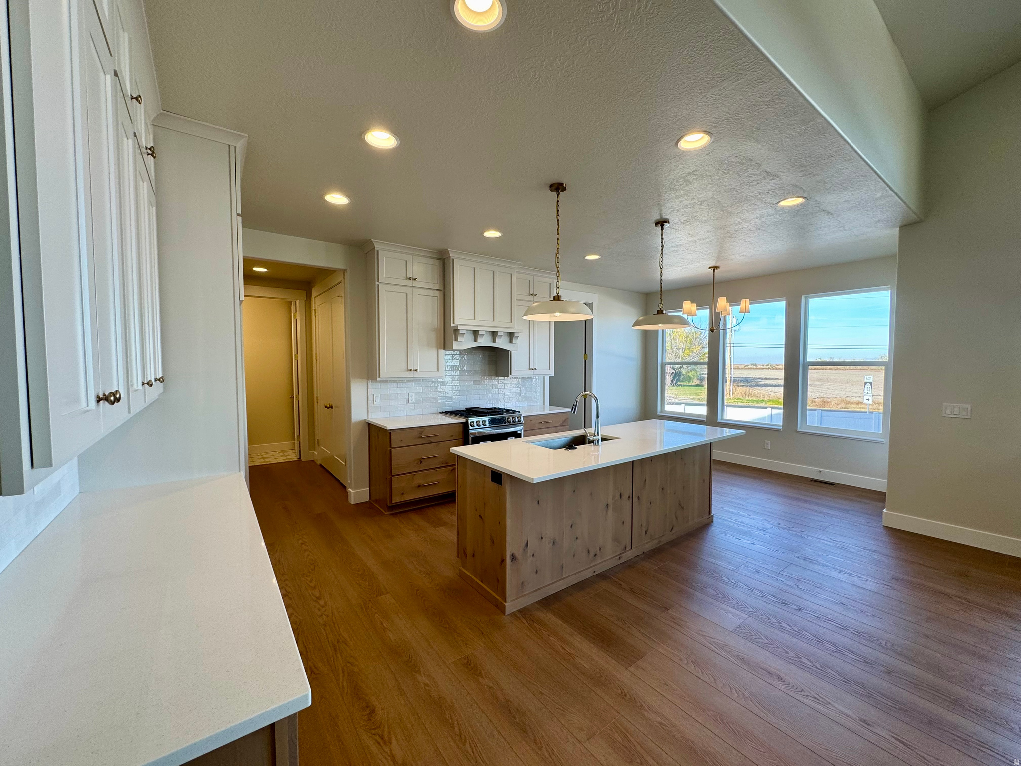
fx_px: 413
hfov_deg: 102.1
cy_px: 383
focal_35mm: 14
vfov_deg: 85.7
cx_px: 510
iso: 64
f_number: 2.2
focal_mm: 2.22
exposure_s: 1/120
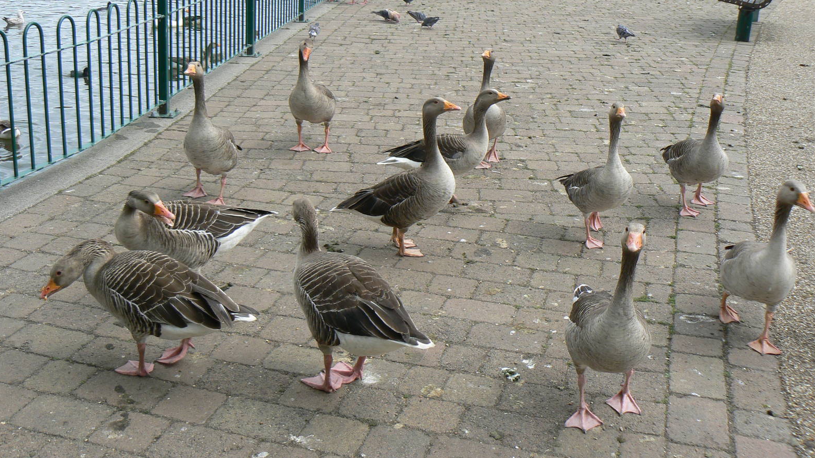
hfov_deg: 50.5
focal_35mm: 40
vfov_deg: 29.5
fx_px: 864
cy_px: 153
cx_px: 405
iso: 80
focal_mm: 6
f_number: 5.6
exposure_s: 1/200
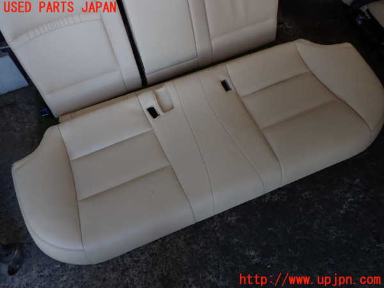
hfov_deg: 60.0
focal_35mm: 30
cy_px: 144
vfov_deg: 46.8
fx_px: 333
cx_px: 192
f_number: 2.3
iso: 125
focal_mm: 5.4
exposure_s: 1/60
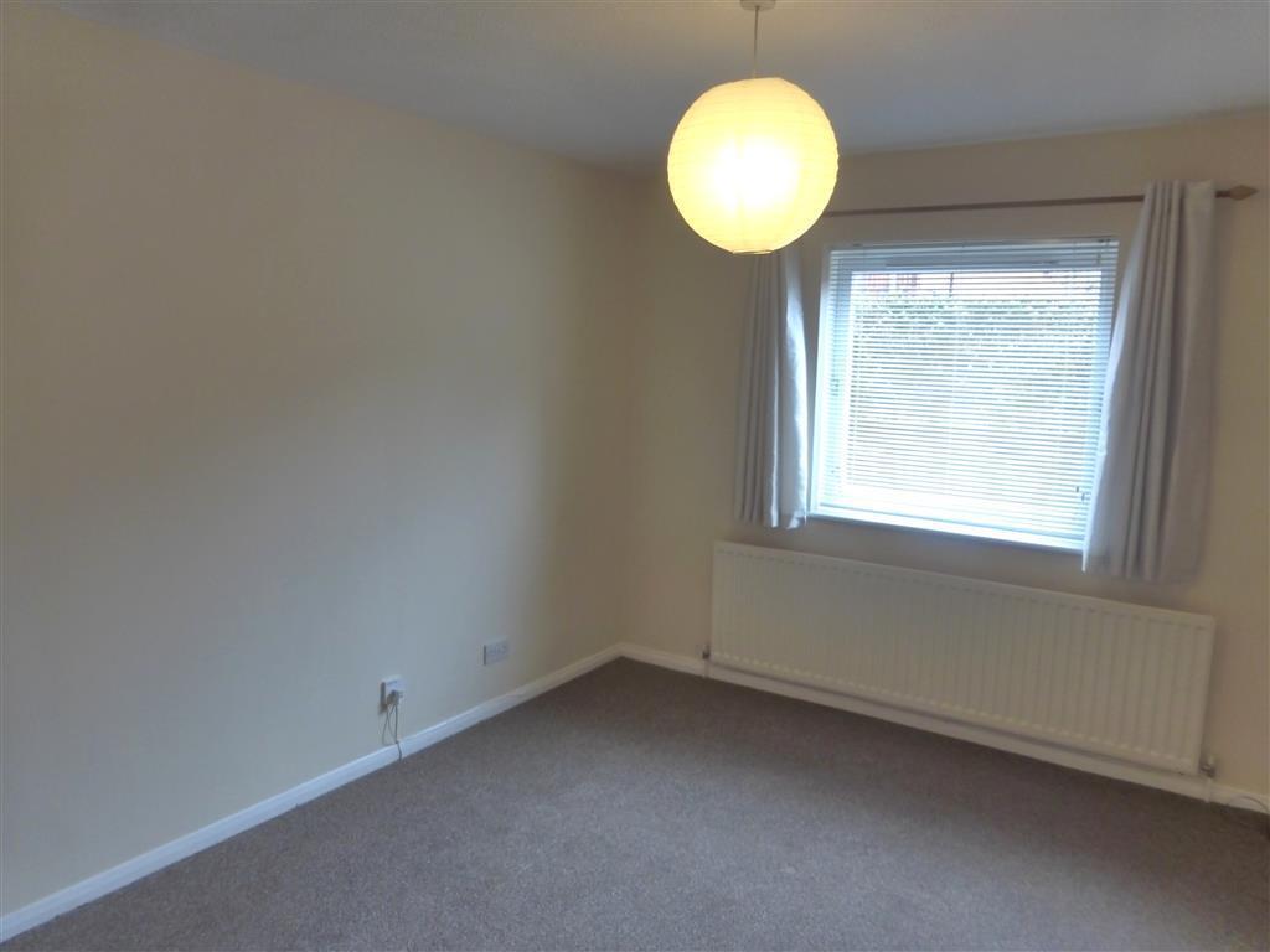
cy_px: 476
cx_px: 635
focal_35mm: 24
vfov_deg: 56.8
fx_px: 881
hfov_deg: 71.6
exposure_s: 1/25
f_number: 3.3
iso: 400
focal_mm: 4.3
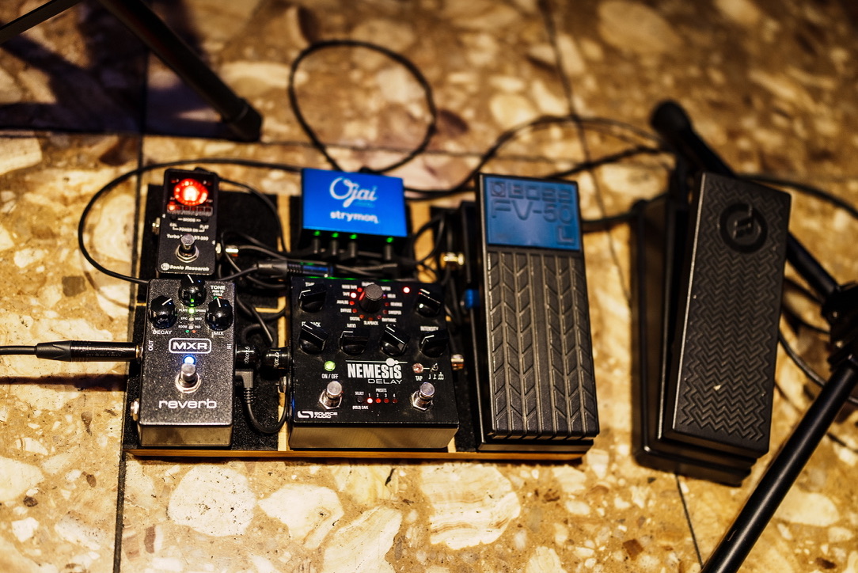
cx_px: 429
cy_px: 286
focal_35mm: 35
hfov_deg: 54.4
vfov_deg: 37.9
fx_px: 835
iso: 400
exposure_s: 1/40
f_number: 1.4
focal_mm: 35
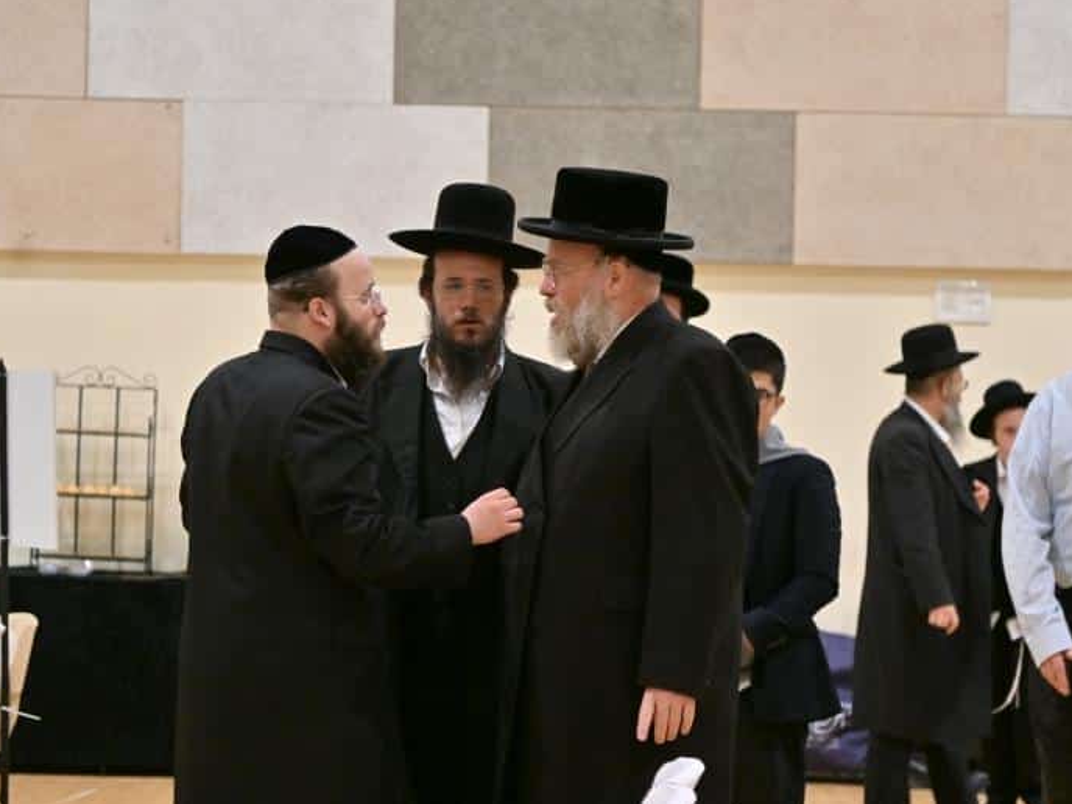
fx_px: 3809
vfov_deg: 12.0
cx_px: 605
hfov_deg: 16.0
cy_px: 473
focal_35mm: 123
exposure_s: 1/160
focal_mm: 86
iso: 400
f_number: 4
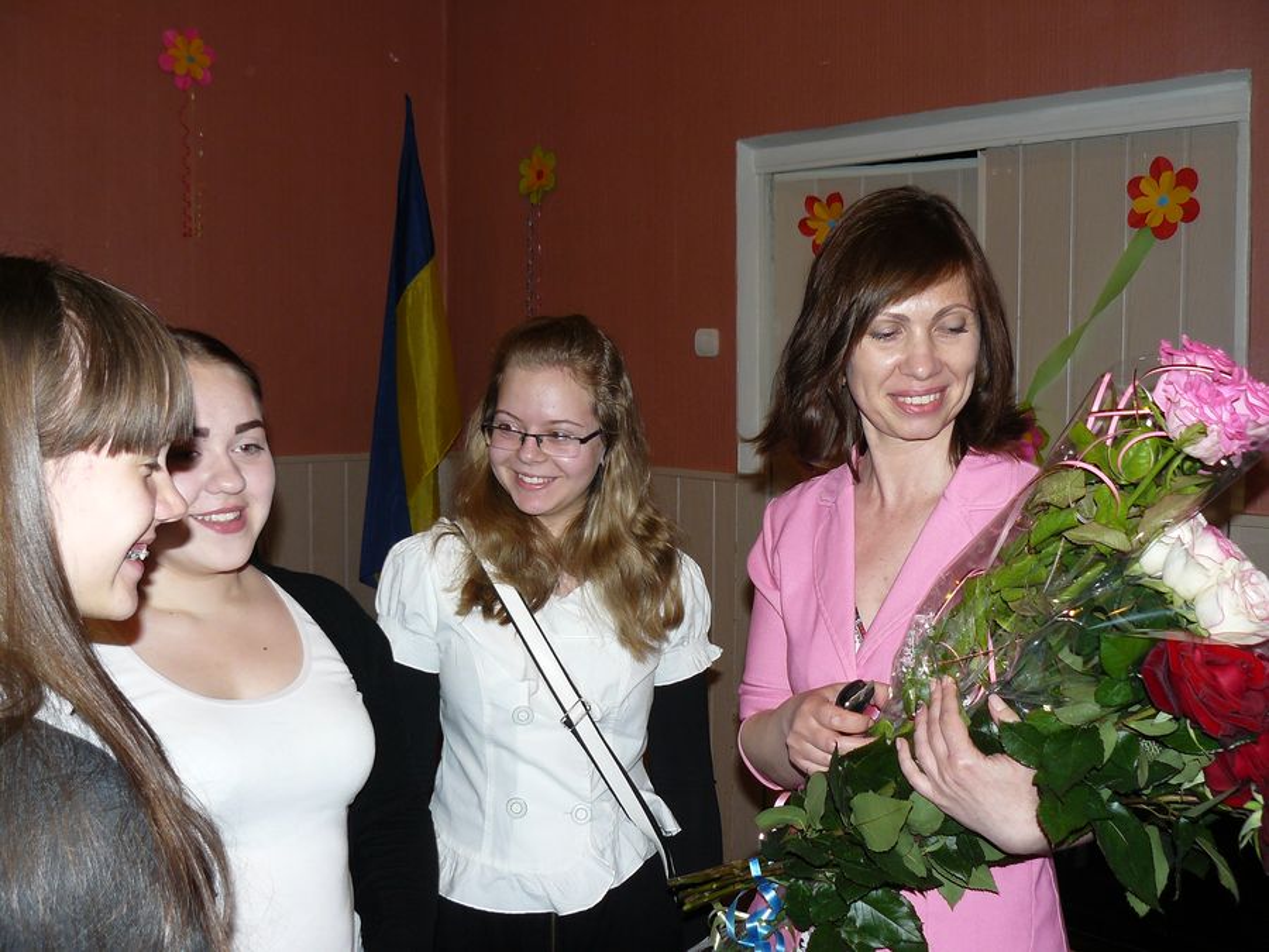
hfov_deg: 51.4
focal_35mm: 36
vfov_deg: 39.7
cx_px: 634
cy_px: 476
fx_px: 1320
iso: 100
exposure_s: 1/30
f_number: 2.8
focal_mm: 6
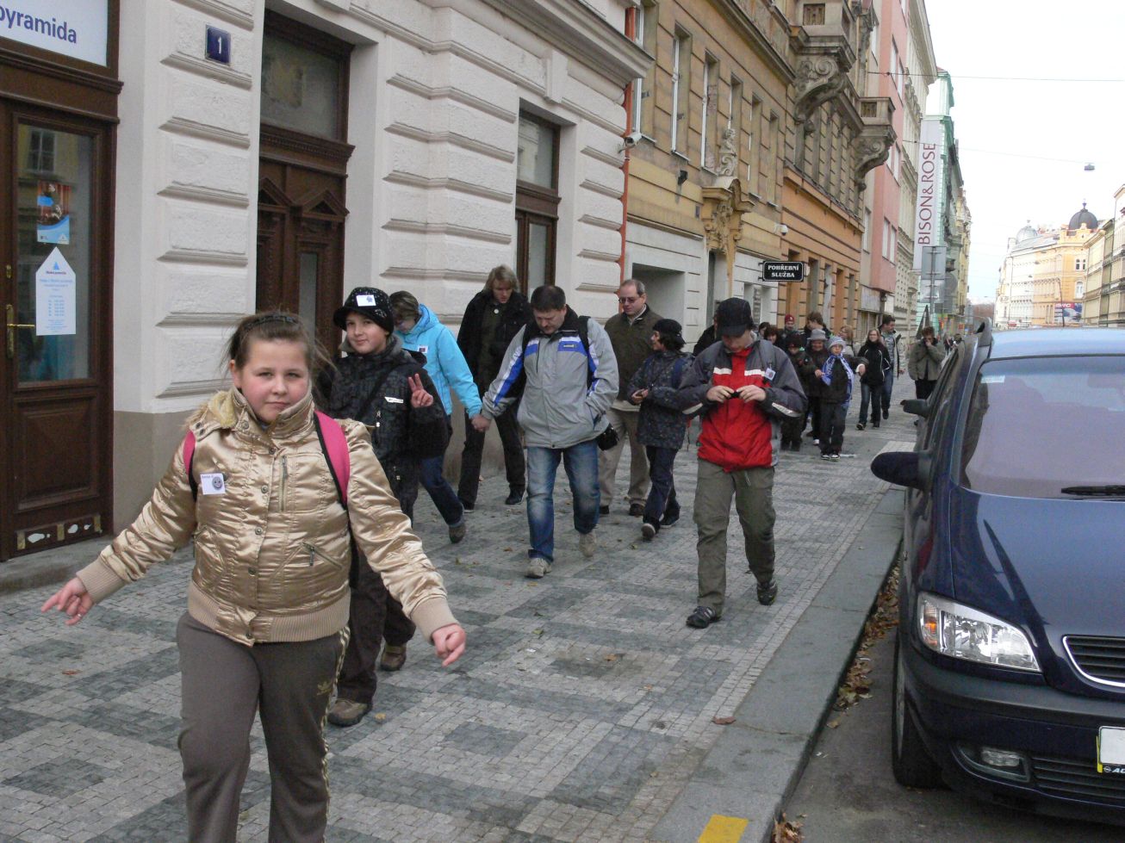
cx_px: 562
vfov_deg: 40.7
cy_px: 422
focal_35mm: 35
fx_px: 1137
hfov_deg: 52.6
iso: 400
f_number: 5.6
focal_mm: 7.4
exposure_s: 1/320
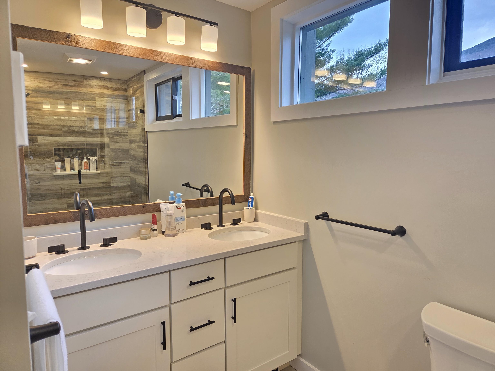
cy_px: 186
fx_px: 329
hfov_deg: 73.9
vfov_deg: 58.9
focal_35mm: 23
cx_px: 248
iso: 200
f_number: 1.8
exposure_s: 1/120
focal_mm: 5.4
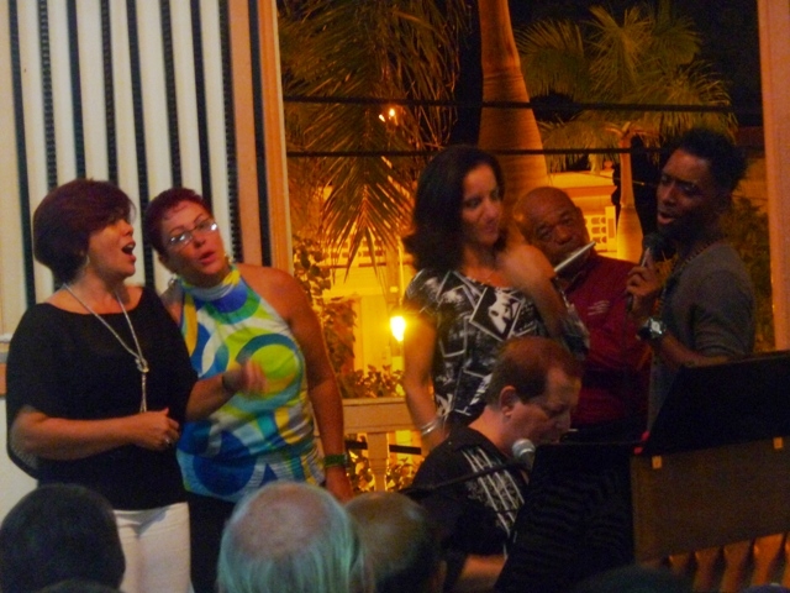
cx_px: 395
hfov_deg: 8.7
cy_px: 296
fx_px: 5203
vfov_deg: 6.5
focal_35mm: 228
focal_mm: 39.2
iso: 400
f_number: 4.9
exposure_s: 1/8
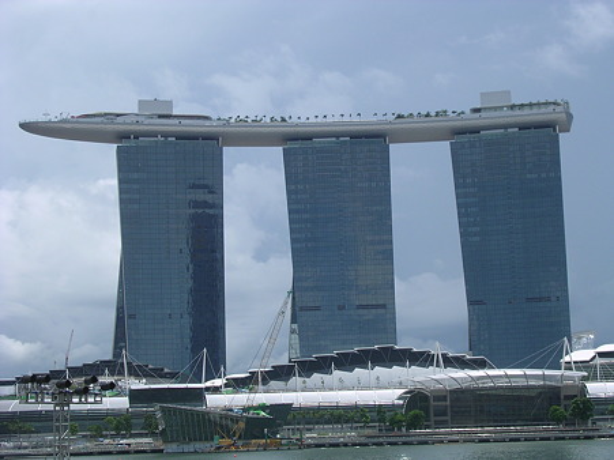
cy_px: 230
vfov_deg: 20.4
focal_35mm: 72
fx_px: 1277
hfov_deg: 27.0
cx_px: 307
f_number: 3.7
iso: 100
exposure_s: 1/1193
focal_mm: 10.9
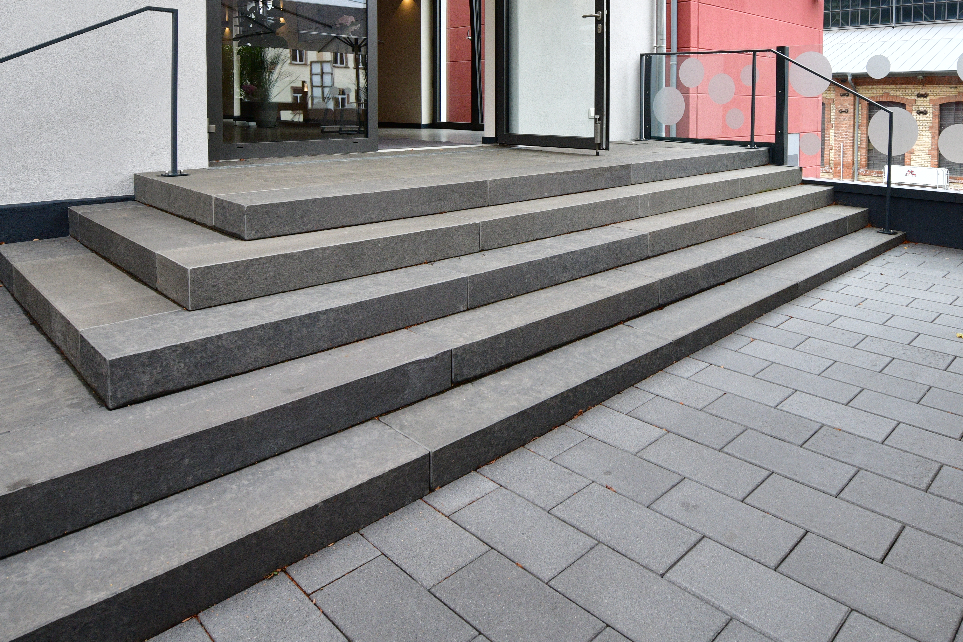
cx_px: 610
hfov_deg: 70.2
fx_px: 669
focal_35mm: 25
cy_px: 137
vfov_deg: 48.6
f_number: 10
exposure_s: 1/200
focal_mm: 15
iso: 800
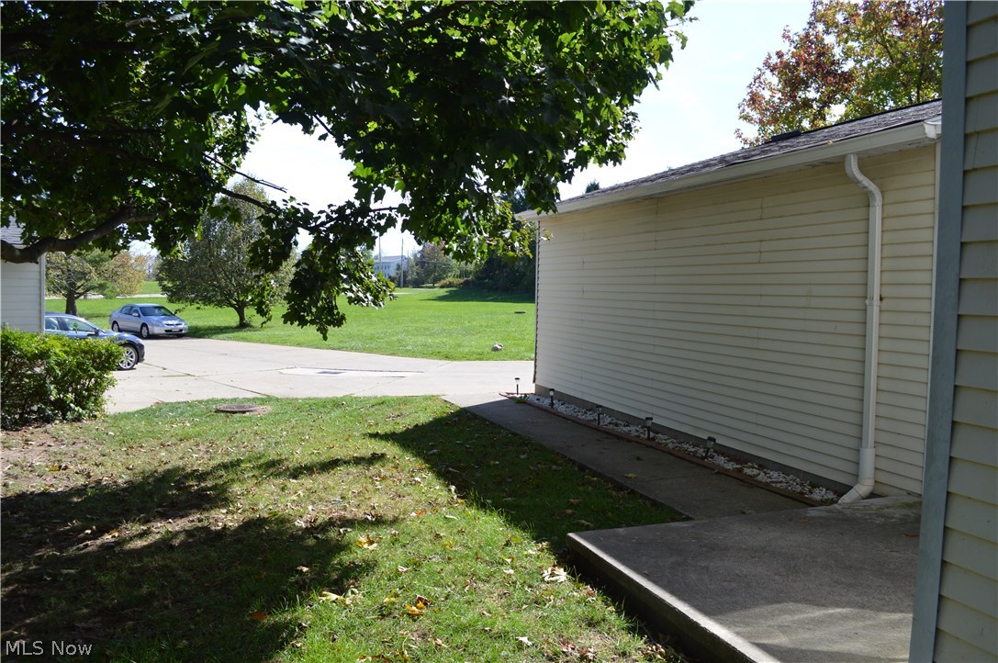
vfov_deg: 47.8
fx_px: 748
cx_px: 499
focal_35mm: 27
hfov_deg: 67.4
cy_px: 332
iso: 100
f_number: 7.1
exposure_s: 1/200
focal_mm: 18
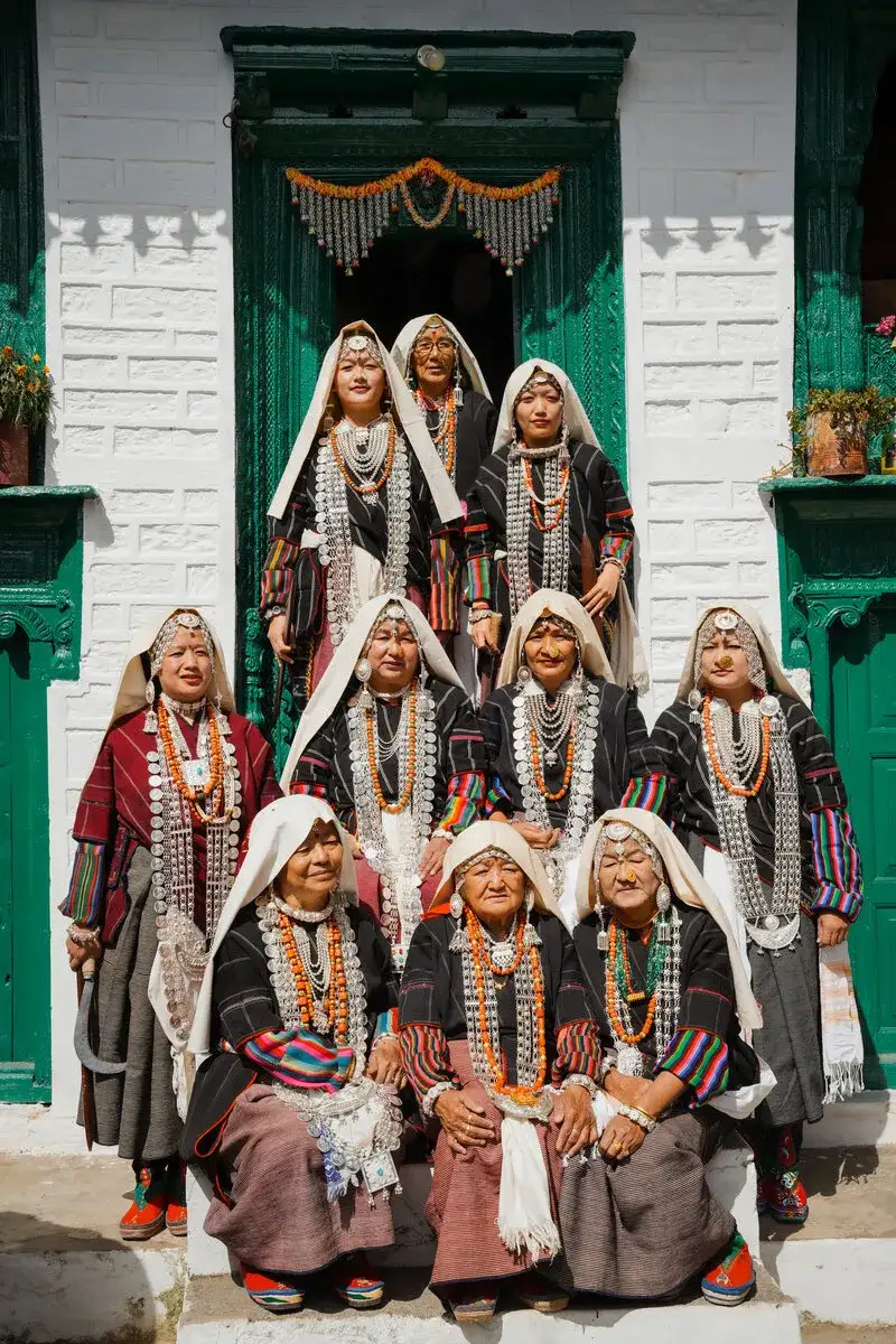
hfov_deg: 32.6
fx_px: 1534
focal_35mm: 41
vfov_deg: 47.3
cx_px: 448
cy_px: 672
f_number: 9
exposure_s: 1/320
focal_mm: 41.1
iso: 100
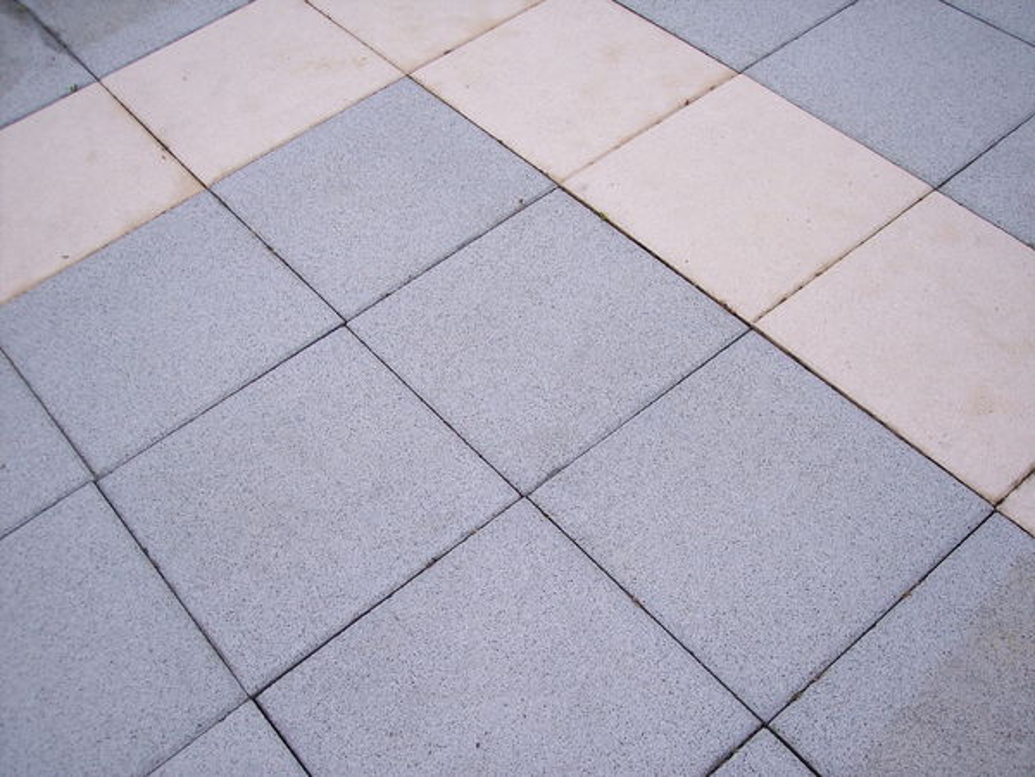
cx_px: 518
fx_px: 1166
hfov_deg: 47.9
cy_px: 388
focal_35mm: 39
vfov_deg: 36.8
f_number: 3.4
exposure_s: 1/350
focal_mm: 8
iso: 100
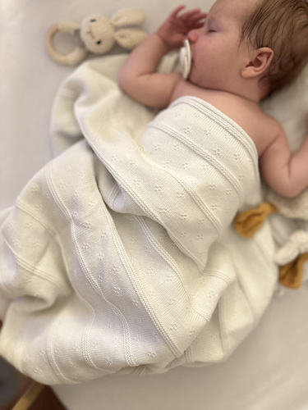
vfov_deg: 71.6
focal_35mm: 24
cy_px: 205
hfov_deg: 56.8
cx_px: 154
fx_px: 285
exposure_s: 1/50
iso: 800
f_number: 1.78
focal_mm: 6.86
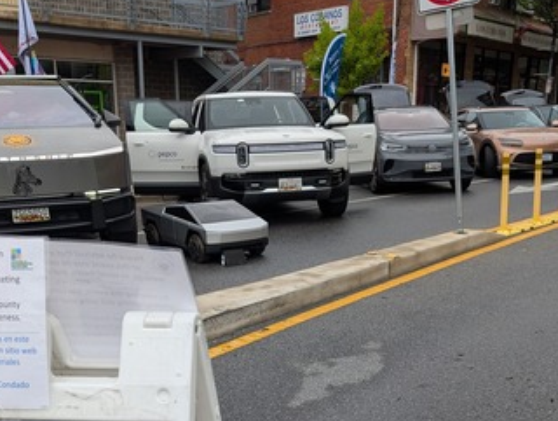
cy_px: 342
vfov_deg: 33.4
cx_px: 296
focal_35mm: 42
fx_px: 678
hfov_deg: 44.7
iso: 20
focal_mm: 6.9
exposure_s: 1/510
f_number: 1.68
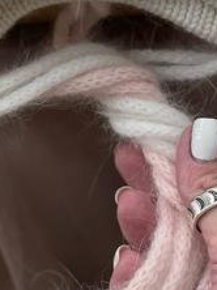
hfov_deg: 12.0
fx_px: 1005
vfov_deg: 15.4
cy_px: -116
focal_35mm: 120
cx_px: -48
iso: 40
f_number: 1.6
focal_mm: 4.2
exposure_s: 1/121
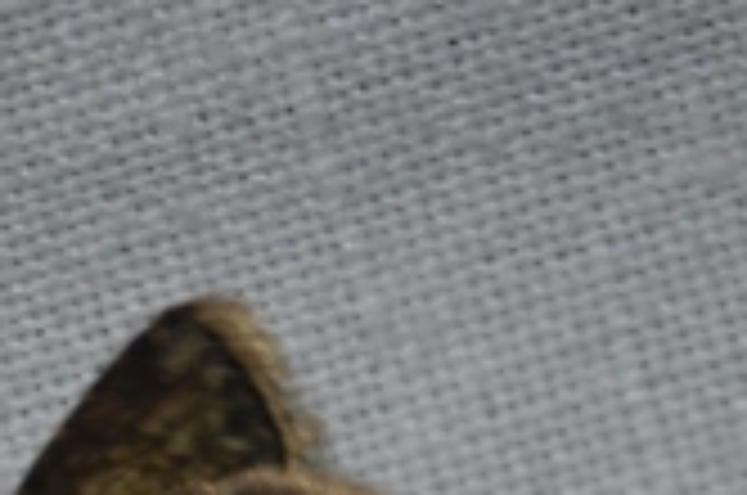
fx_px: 6584
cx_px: 644
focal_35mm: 318
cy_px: 637
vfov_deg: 4.3
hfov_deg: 6.5
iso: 560
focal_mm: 55
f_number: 5.6
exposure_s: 1/60
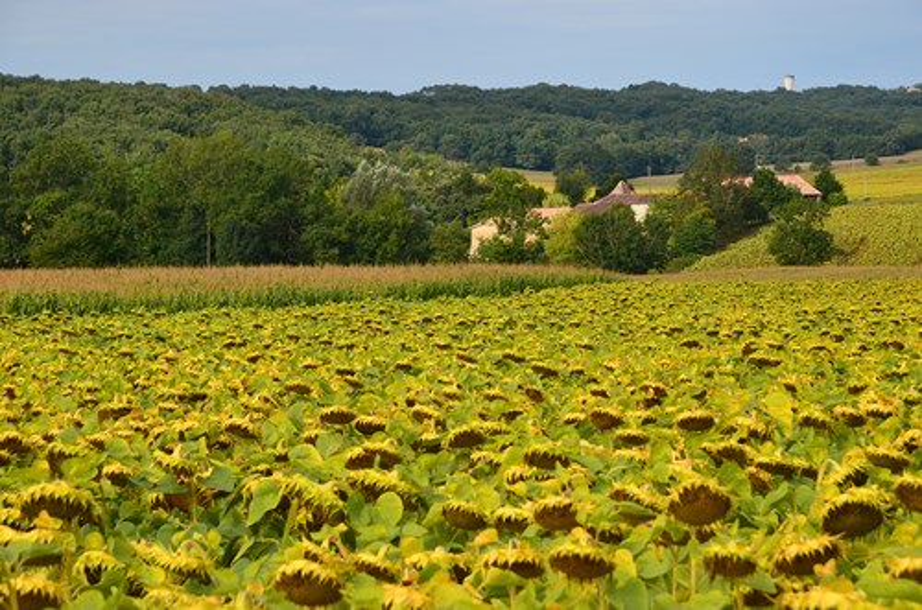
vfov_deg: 10.7
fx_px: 3258
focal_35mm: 128
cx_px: 461
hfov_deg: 16.1
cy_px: 305
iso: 100
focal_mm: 85
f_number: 11
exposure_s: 1/160
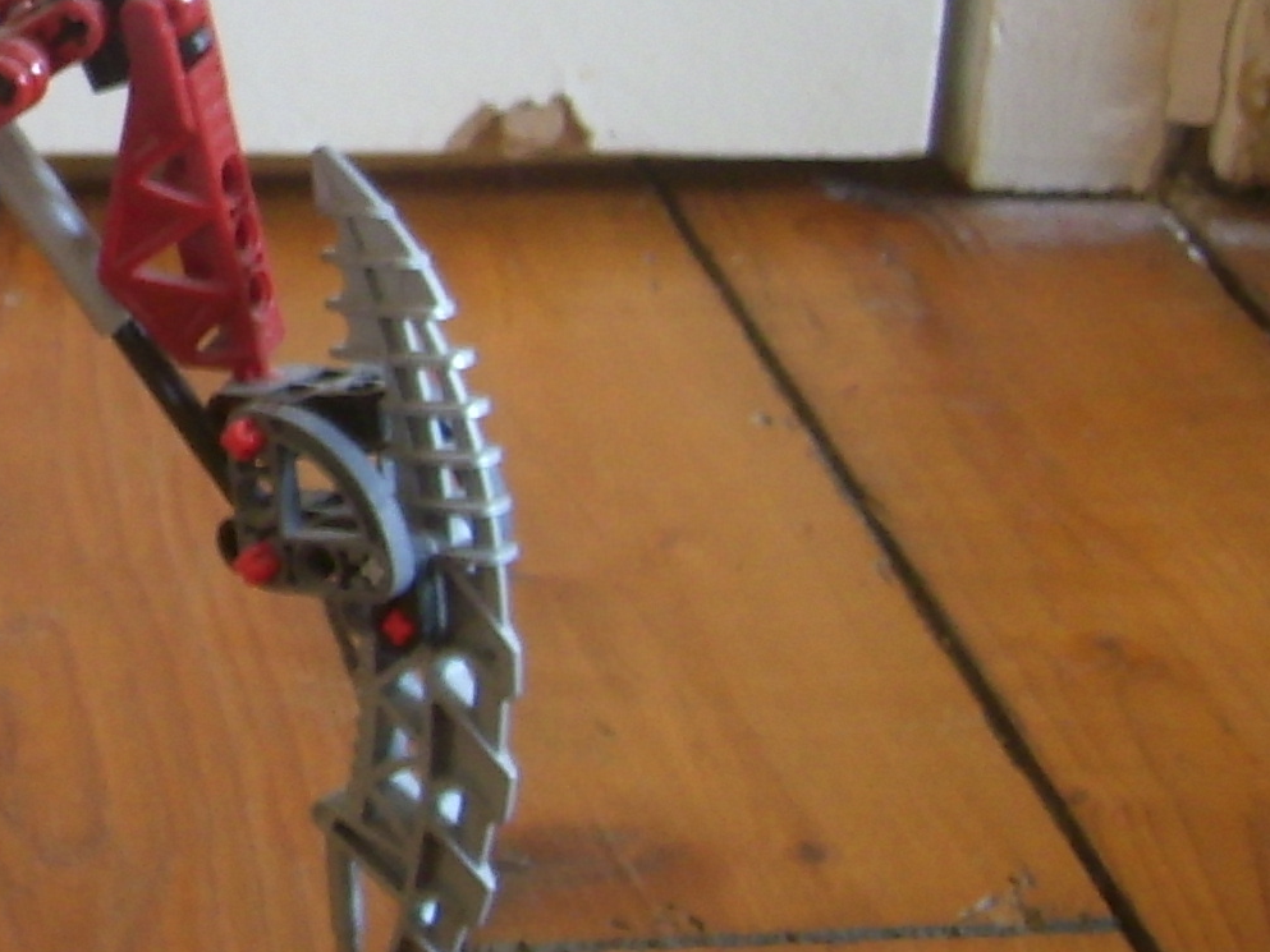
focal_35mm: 99
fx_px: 3633
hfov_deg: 17.7
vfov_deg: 14.7
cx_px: -638
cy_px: -32
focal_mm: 5.99
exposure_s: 1/2
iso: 50
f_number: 2.8
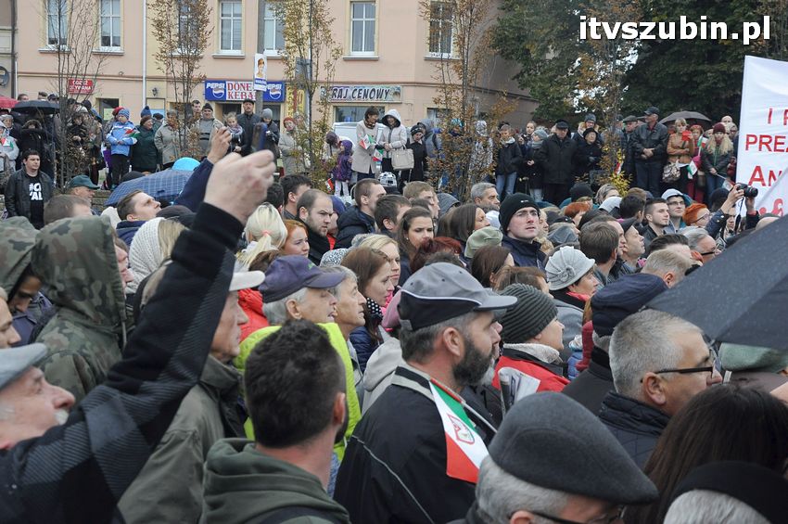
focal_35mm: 60
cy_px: 262
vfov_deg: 22.6
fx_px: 1312
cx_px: 394
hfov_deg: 33.4
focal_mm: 40
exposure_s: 1/200
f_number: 8
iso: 800
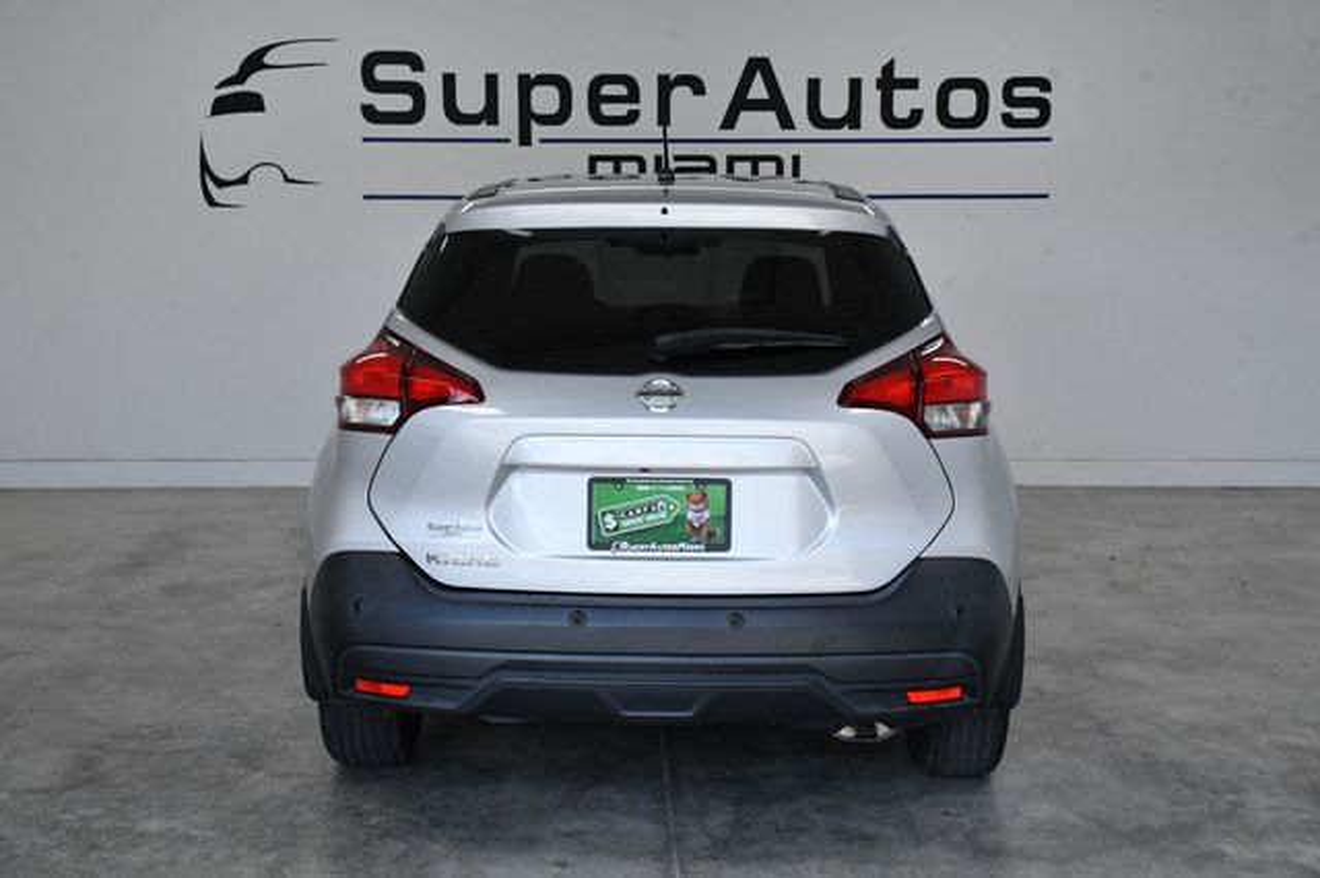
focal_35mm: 45
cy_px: 439
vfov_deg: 29.8
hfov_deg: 43.6
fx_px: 1649
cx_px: 660
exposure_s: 1/640
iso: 2500
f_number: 13
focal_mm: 30
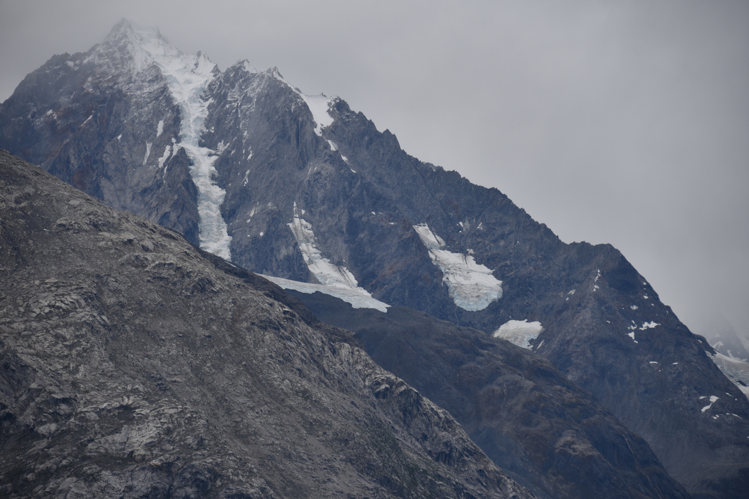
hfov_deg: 12.1
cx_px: 374
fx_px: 3538
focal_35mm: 170
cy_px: 250
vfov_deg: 8.1
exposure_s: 1/400
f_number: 5.6
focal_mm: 170
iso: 110
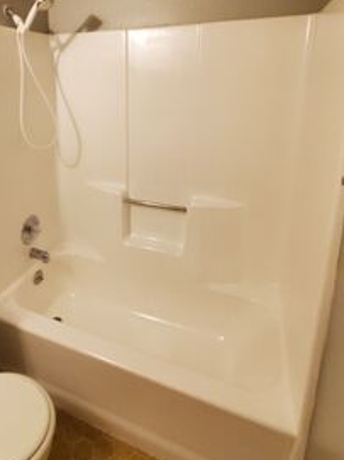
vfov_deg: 71.2
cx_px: 108
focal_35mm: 23
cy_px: 144
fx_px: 305
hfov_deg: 57.3
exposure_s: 1/59
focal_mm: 1.8
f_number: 2.2
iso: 640
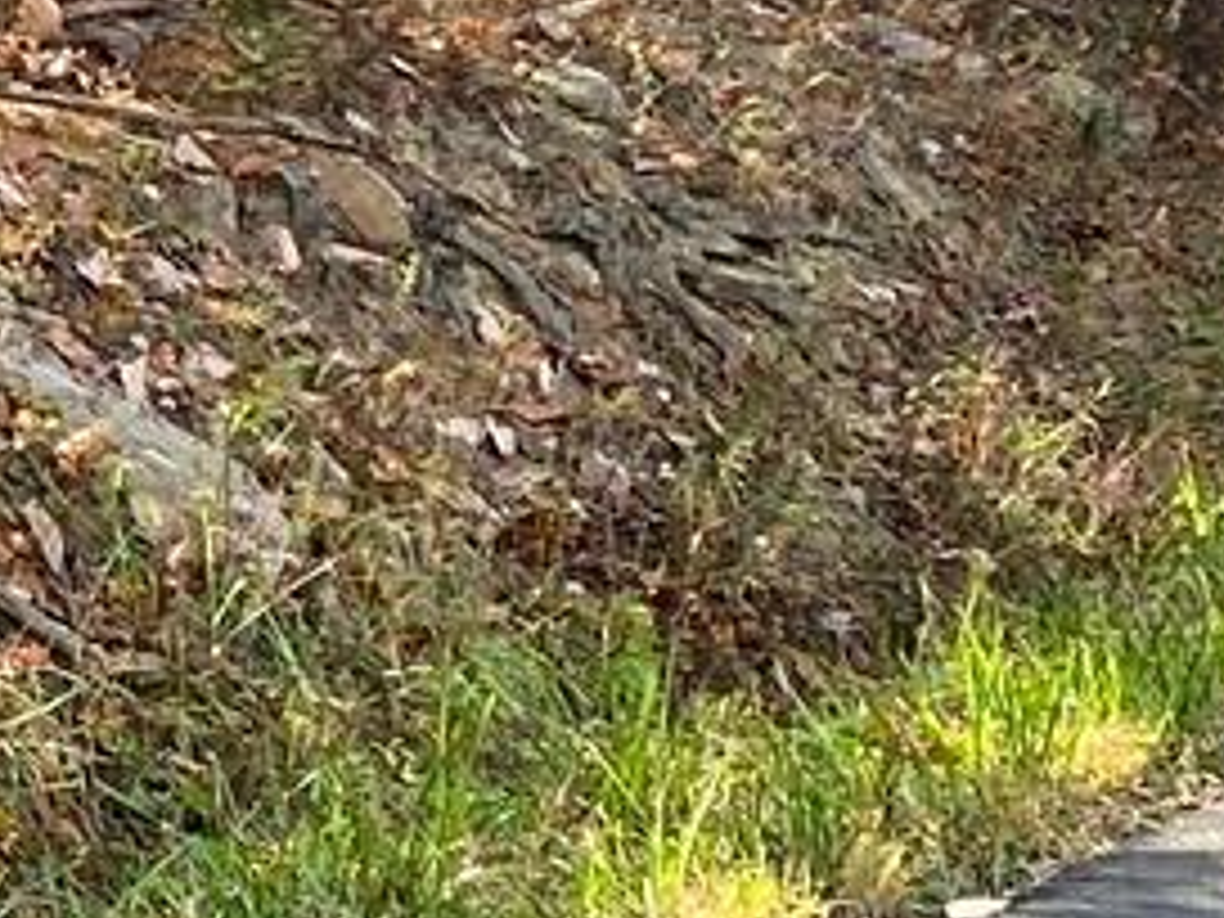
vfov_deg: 7.3
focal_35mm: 196
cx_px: -1372
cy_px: -846
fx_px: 6930
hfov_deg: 9.3
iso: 32
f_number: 1.8
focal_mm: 4.25
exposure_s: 1/122
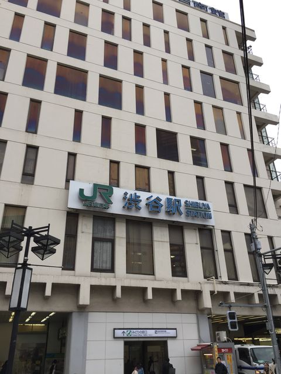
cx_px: 140
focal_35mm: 29
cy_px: 187
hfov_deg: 48.2
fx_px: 314
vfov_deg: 61.7
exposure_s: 1/403
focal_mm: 4.15
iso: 32
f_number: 2.2
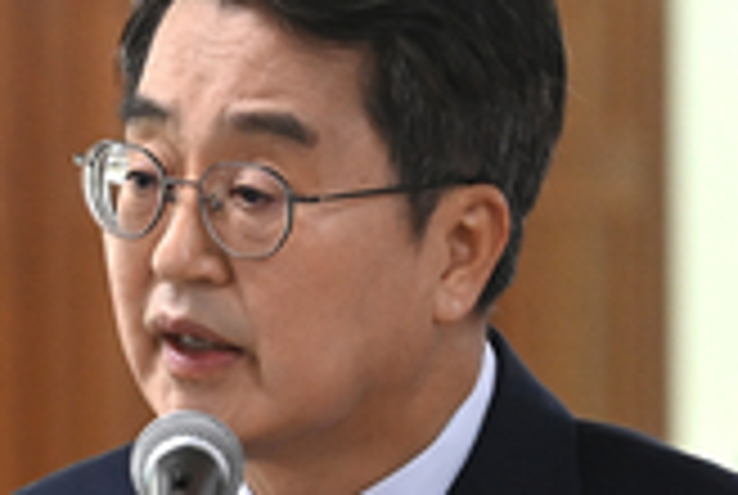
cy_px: 639
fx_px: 14992
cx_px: 112
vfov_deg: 1.9
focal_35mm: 730
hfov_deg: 2.8
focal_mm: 200
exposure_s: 1/250
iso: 3200
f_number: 5.6
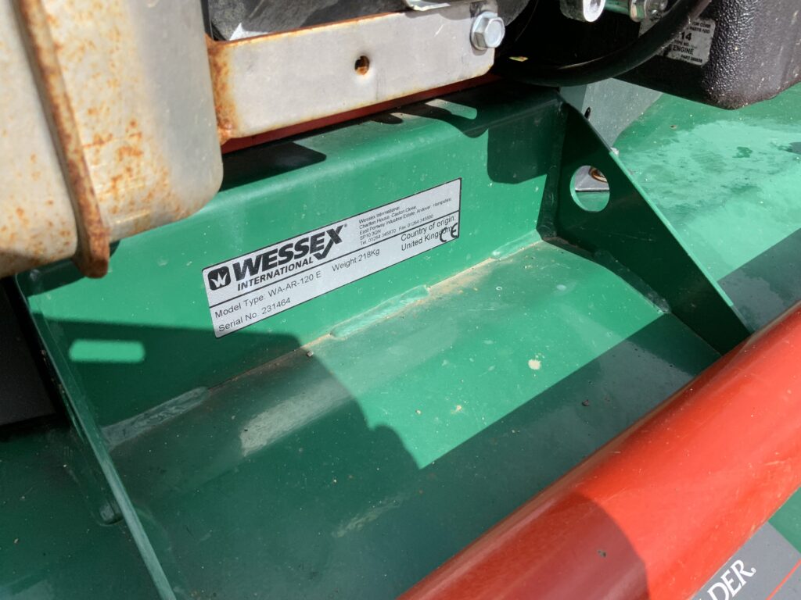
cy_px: 300
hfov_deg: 61.7
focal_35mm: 29
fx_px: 671
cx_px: 400
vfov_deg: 48.2
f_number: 1.8
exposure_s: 1/1279
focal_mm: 3
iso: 16
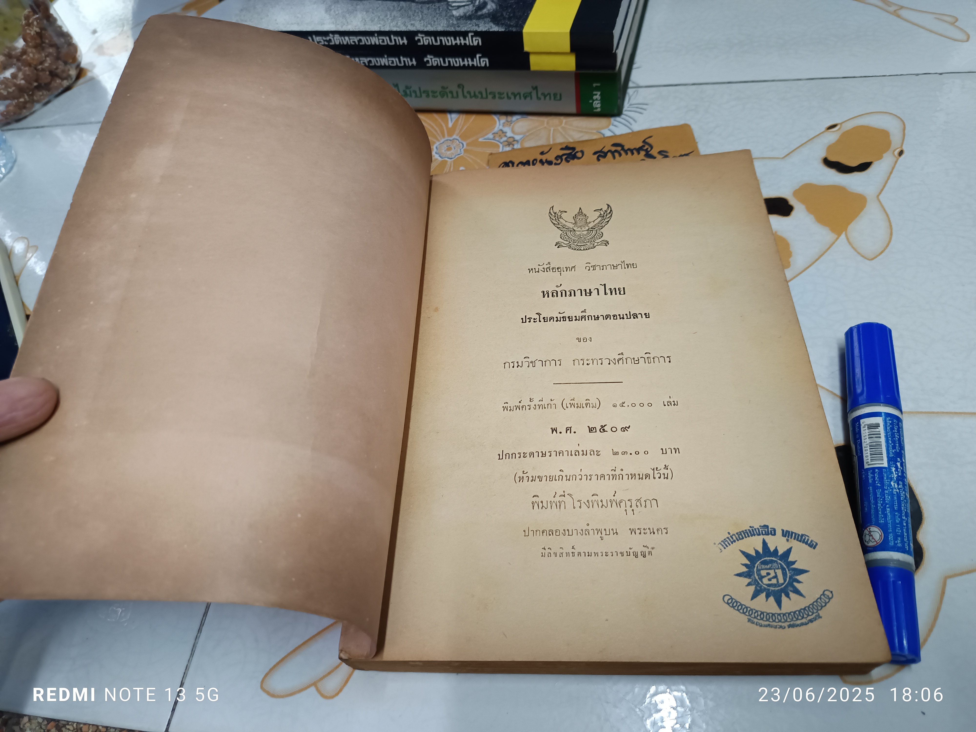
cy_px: 366
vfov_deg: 56.8
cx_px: 488
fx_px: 677
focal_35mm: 24
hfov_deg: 71.6
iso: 1032
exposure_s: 1/50
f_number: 1.7
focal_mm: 5.31
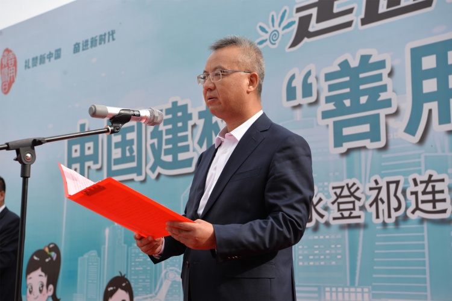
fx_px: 879
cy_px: 150
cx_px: 226
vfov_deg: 19.5
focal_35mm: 70
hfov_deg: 28.8
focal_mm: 70
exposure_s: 1/200
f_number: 7.1
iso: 100
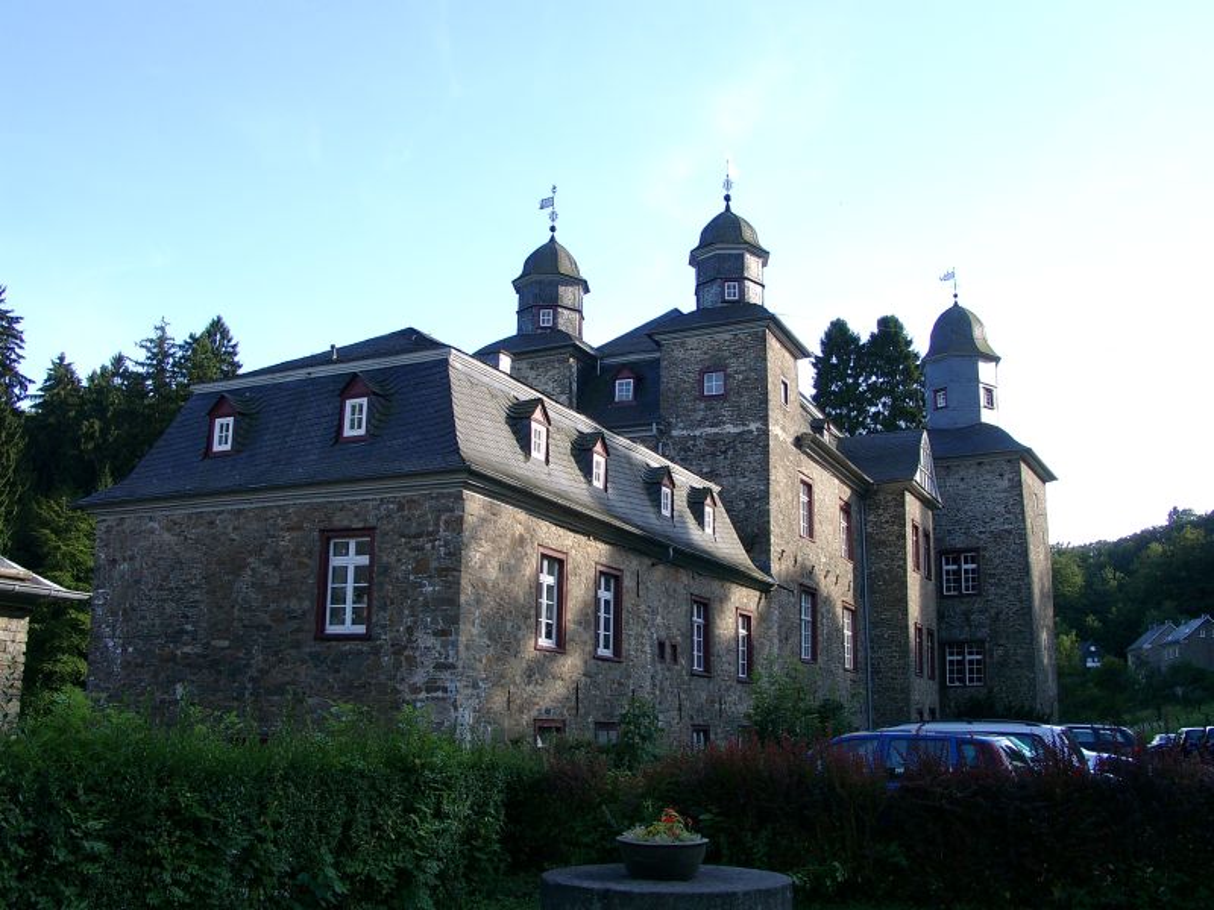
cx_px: 607
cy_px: 455
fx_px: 1192
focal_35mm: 34
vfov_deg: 41.8
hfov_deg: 54.0
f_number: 4
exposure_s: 1/190
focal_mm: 7.13
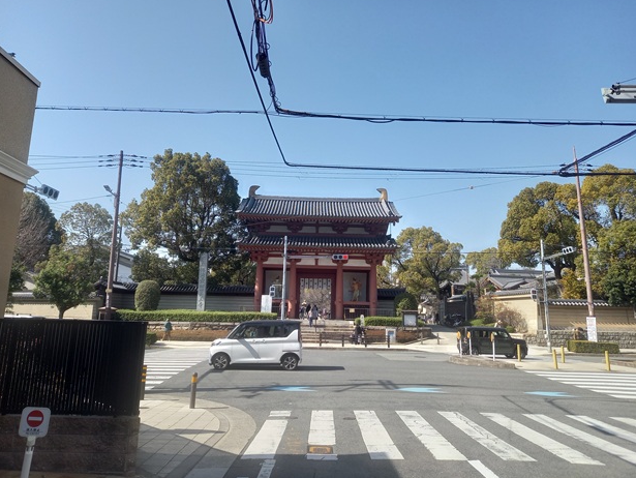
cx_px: 310
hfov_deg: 67.3
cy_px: 233
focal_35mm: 26
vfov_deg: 53.1
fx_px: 478
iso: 50
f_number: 1.8
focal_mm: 4.65
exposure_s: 1/564
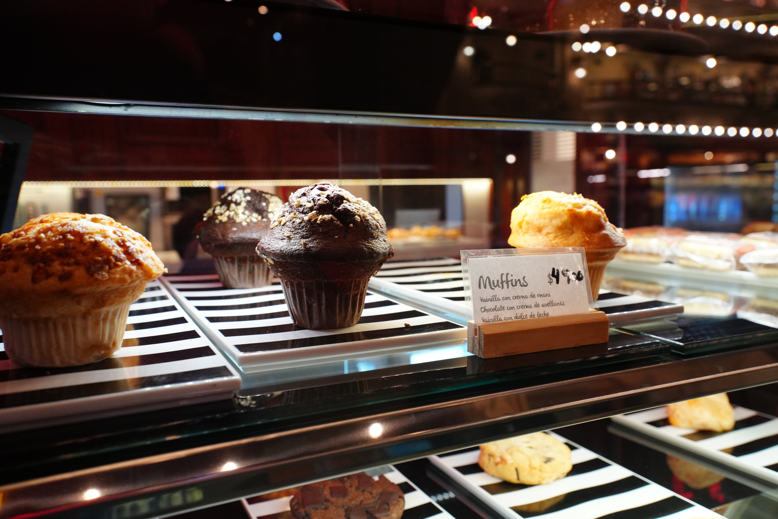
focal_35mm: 30
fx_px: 648
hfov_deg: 61.9
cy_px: 260
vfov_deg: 43.6
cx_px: 389
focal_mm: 20
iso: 1600
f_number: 4
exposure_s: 1/60
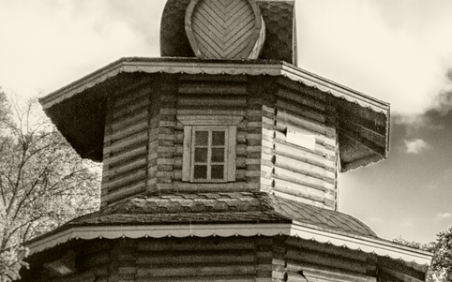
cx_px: 575
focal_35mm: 80
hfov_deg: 23.2
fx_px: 985
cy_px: 234
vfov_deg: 16.2
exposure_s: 1/250
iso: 200
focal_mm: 18
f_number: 7.1
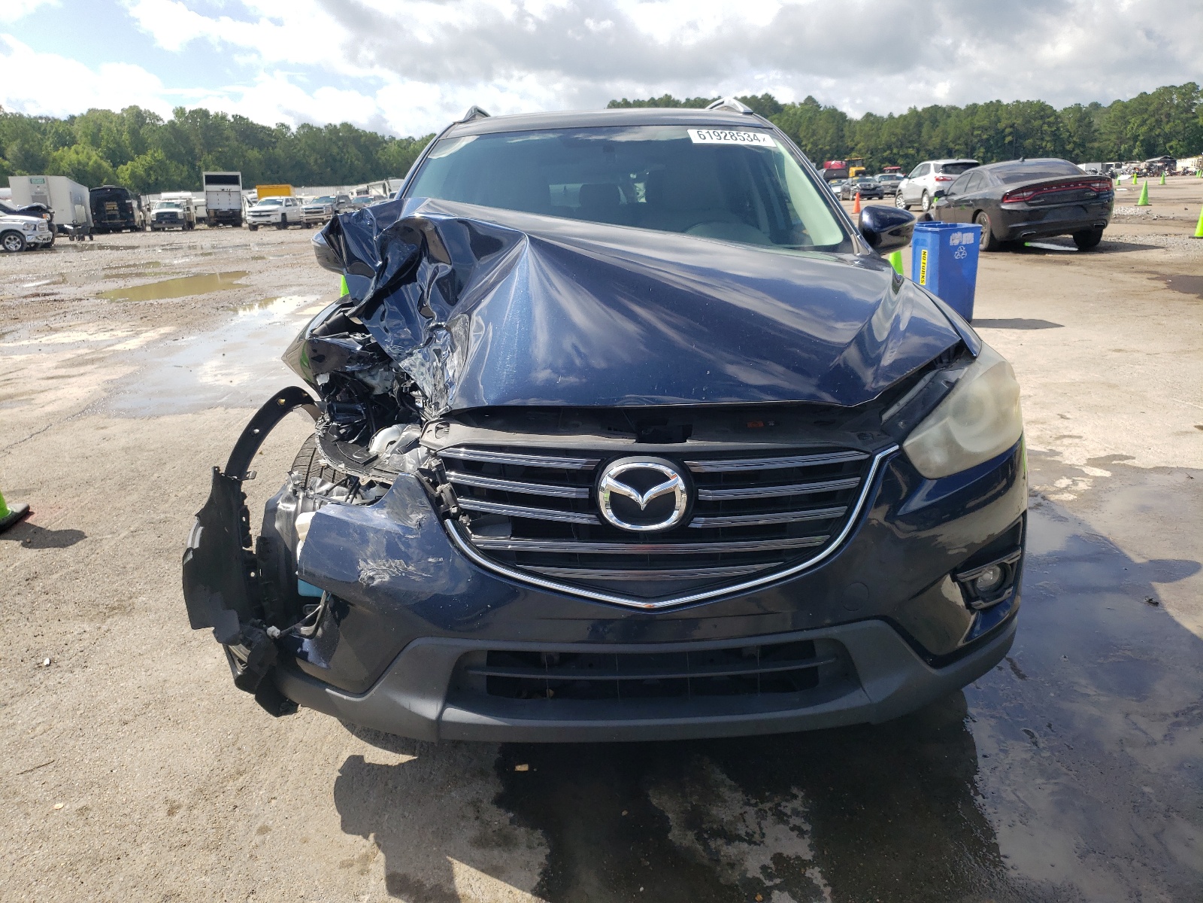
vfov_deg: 53.1
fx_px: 904
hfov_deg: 67.3
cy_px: 452
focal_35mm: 26
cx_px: 602
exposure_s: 1/2000
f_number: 1.5
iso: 50
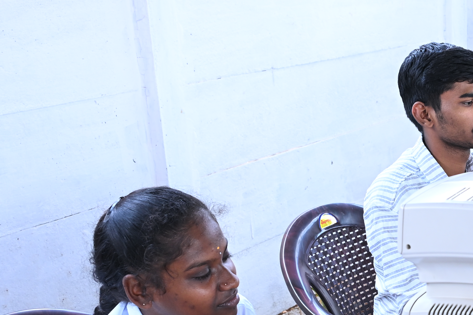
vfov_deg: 19.1
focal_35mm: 70
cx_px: 484
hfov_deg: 27.1
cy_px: 283
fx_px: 920
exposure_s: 1/125
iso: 800
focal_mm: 31
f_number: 6.3
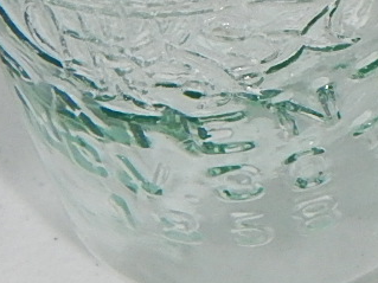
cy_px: -341
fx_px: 2358
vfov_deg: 6.6
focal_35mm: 216
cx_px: 809
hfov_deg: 8.6
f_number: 3.6
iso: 360
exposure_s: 1/30
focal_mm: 7.7
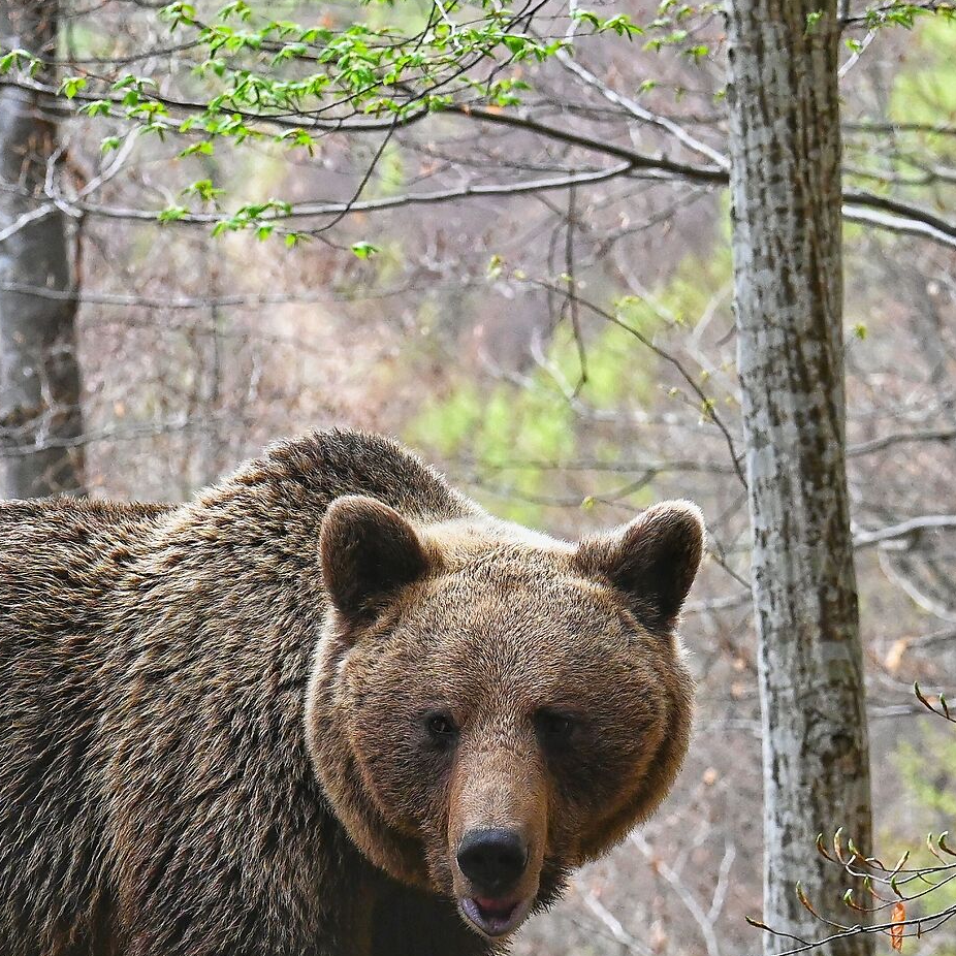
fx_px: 8468
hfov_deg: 6.5
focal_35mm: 271
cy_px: 706
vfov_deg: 6.5
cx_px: 449
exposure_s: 1/1000
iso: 2000
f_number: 6.3
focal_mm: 82
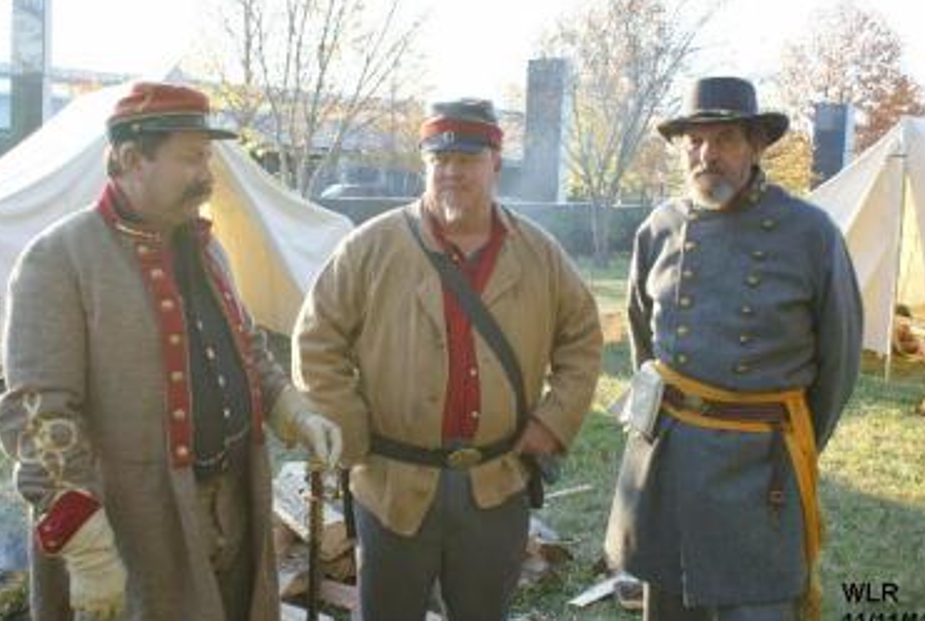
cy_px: 307
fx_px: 1081
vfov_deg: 32.0
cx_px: 441
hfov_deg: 46.3
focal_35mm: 42
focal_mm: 26
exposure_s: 1/40
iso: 100
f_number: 5
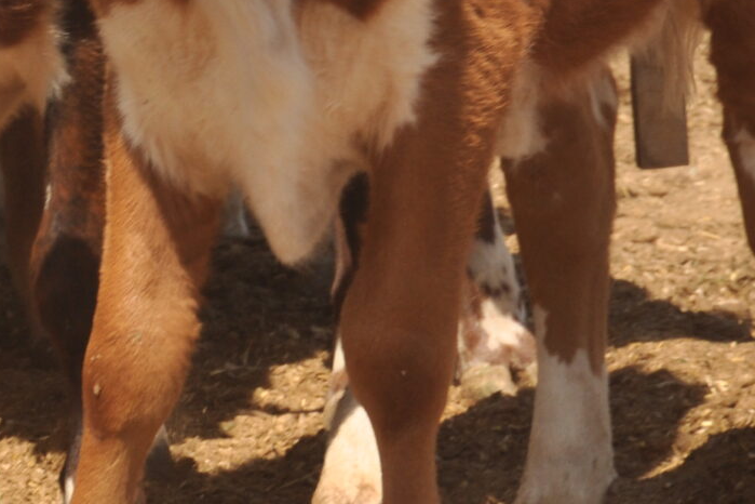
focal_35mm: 576
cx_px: -524
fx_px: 12075
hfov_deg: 3.6
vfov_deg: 2.4
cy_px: -100
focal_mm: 105
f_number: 11
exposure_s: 1/320
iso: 200
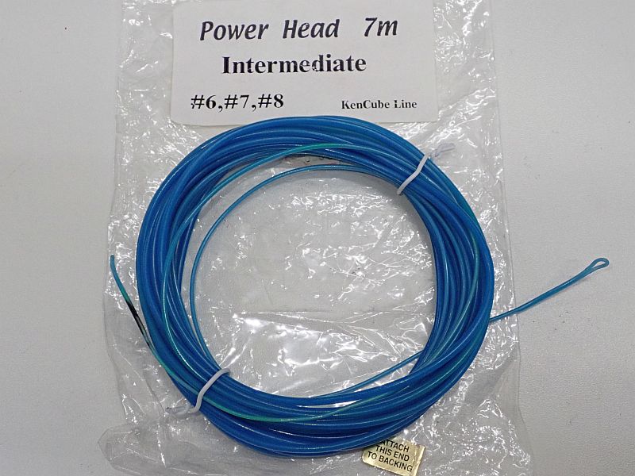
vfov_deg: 37.7
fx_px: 697
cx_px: 318
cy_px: 238
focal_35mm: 38
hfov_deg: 49.0
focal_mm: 6.86
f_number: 3.5
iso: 800
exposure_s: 1/80
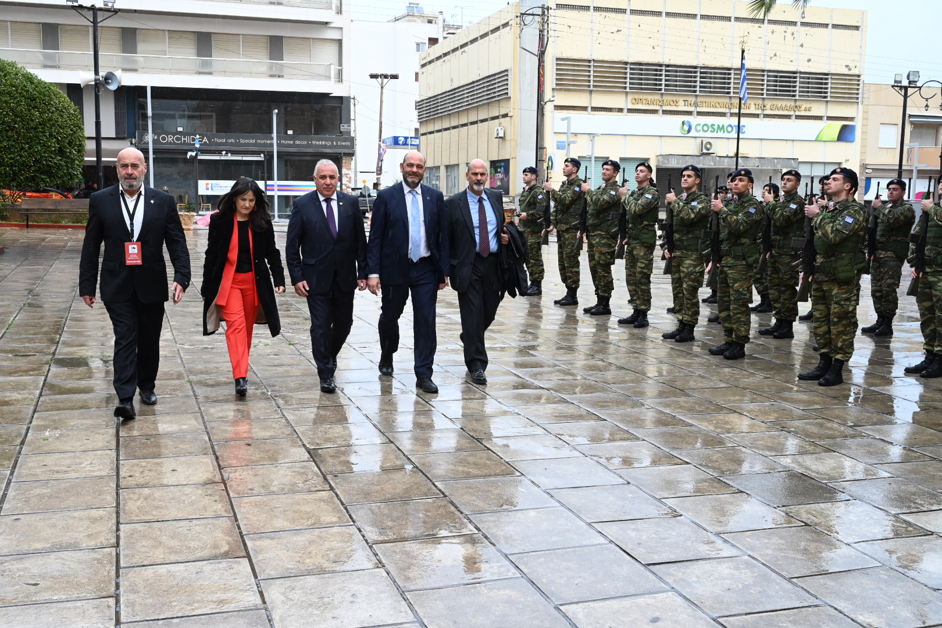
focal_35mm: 37
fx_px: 968
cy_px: 314
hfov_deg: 51.9
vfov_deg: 35.9
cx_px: 471
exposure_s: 1/250
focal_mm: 37
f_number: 10
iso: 1600
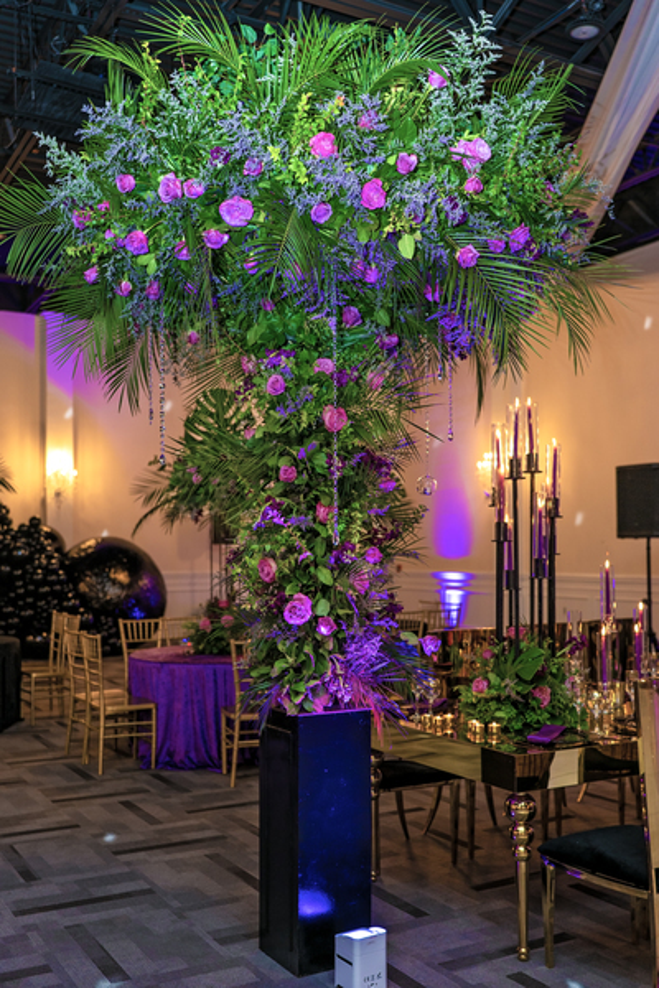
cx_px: 330
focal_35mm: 35
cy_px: 494
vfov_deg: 54.4
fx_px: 961
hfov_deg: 37.9
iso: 500
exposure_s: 1/125
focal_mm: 35
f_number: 2.5
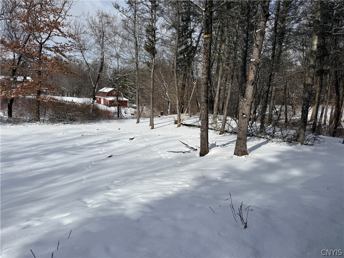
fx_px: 239
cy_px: 129
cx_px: 172
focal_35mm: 24
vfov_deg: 56.8
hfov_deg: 71.6
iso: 80
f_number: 1.78
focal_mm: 6.76
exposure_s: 1/14286
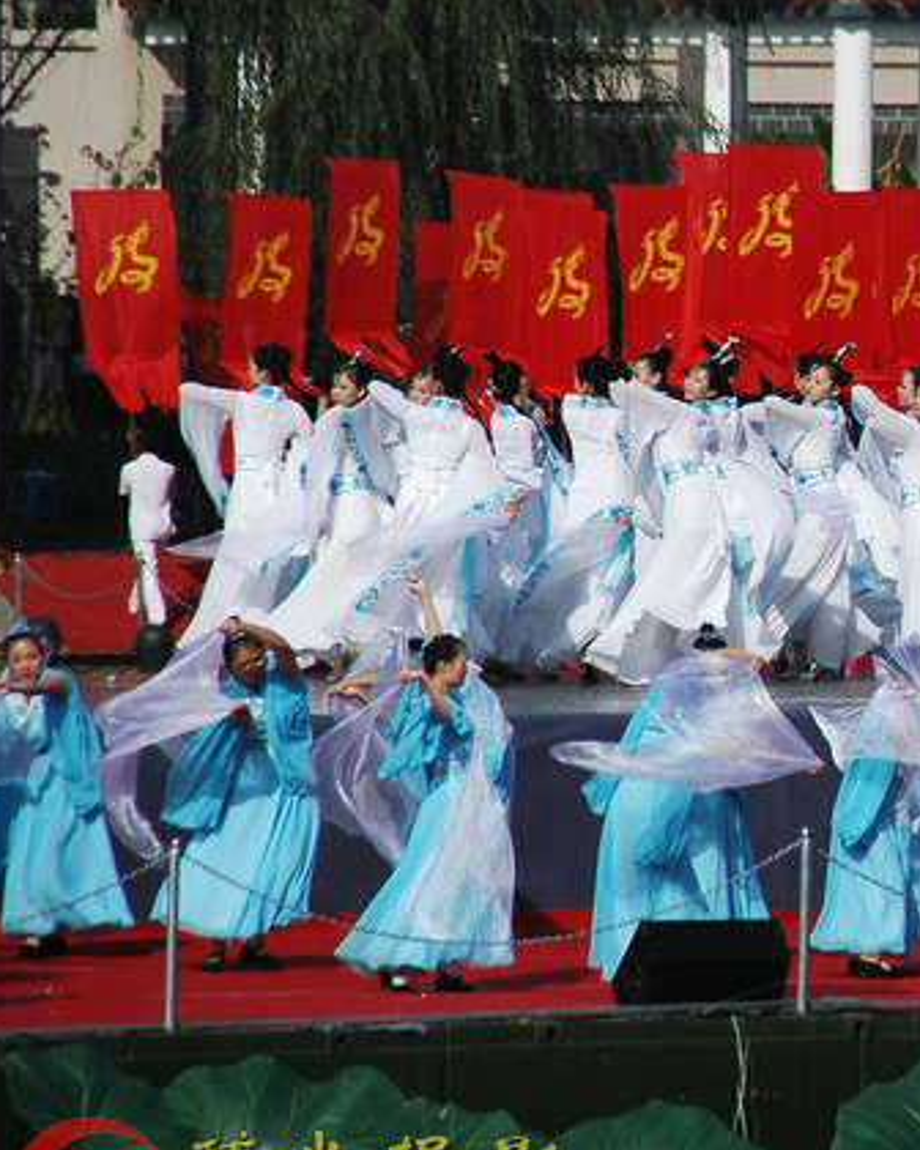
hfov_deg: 2.9
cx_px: 1079
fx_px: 18243
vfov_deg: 3.6
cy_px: 500
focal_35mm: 536
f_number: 8
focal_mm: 200
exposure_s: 1/1000
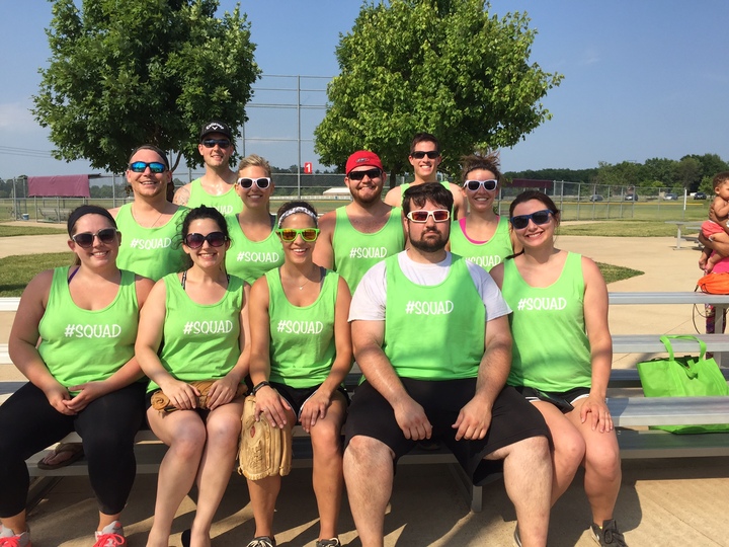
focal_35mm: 29
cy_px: 274
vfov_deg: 48.2
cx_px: 364
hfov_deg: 61.7
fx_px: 611
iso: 32
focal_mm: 4.15
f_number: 2.2
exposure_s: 1/1883
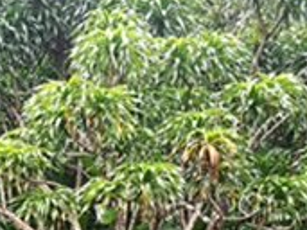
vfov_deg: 16.1
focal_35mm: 87
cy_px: 293
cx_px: 41
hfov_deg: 22.1
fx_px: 771
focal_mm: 4.5
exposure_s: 1/50
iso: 50
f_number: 2.2
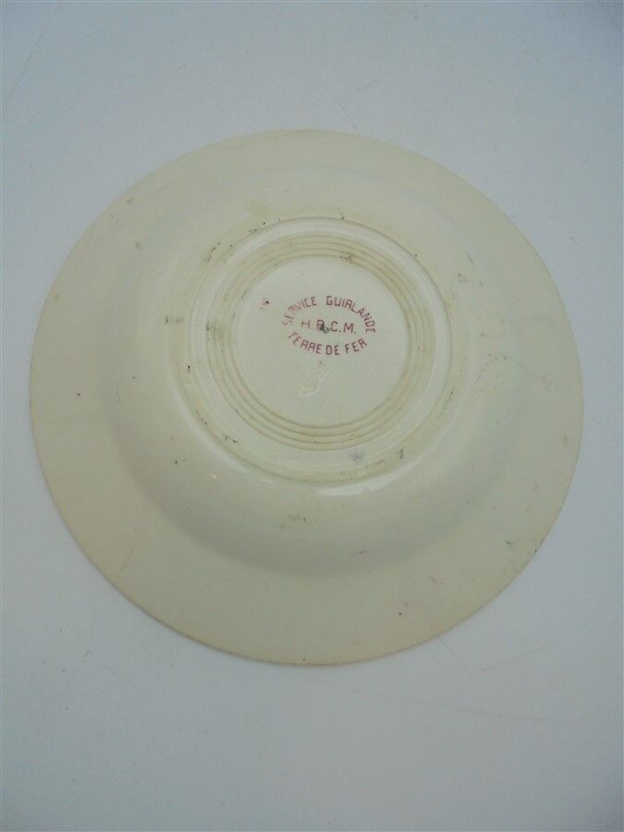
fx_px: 625
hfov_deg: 53.1
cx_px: 312
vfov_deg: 67.3
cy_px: 416
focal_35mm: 26
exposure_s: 1/160
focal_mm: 4.6
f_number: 3.5
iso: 100
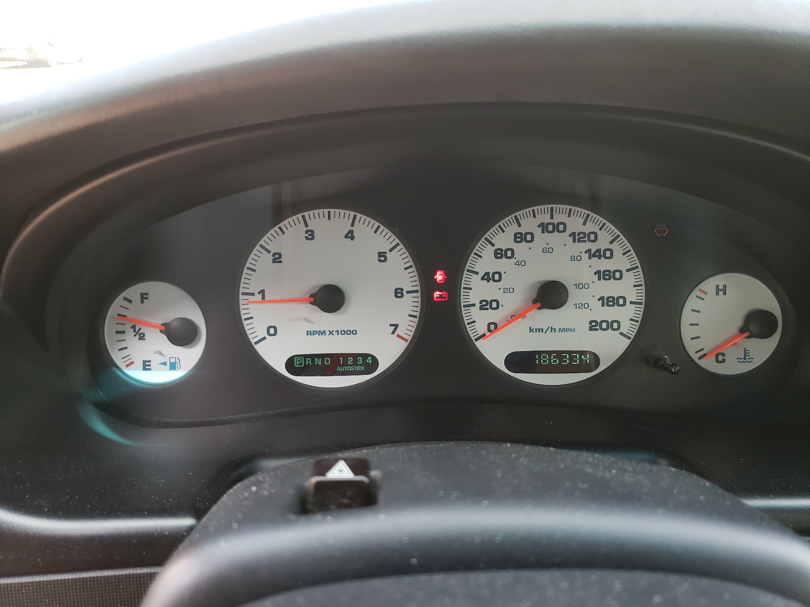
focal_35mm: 26
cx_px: 405
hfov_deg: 67.3
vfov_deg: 53.1
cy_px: 304
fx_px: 608
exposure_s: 1/120
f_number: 1.5
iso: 56
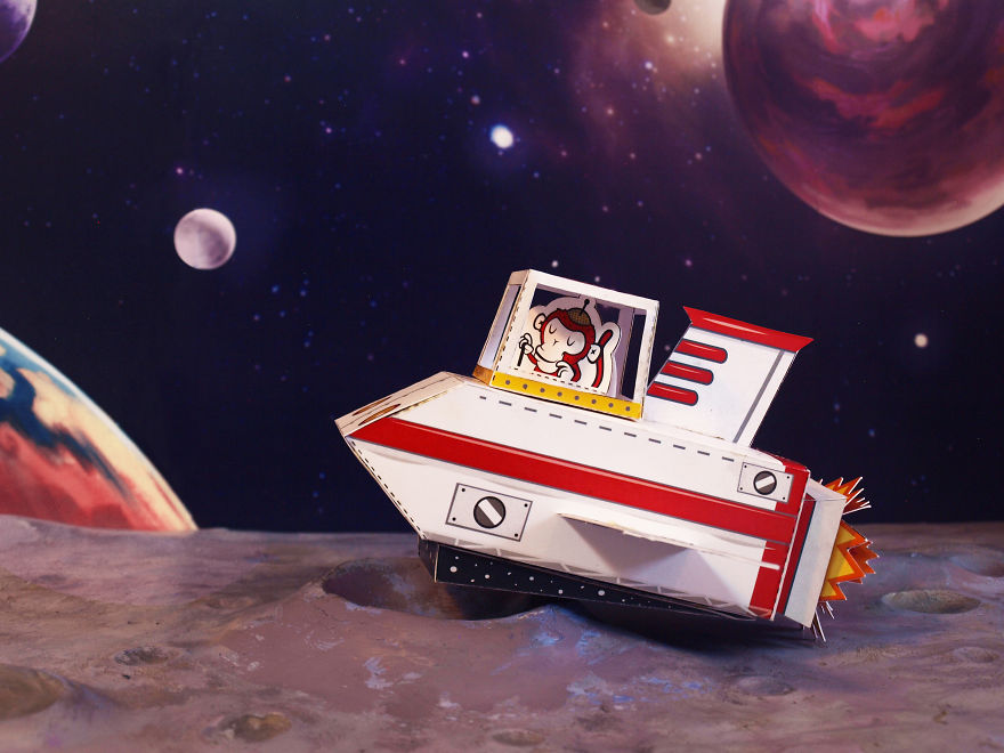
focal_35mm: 56
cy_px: 376
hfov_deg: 34.3
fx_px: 1624
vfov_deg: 26.1
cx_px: 502
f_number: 5.6
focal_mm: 28
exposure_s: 1/30
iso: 400
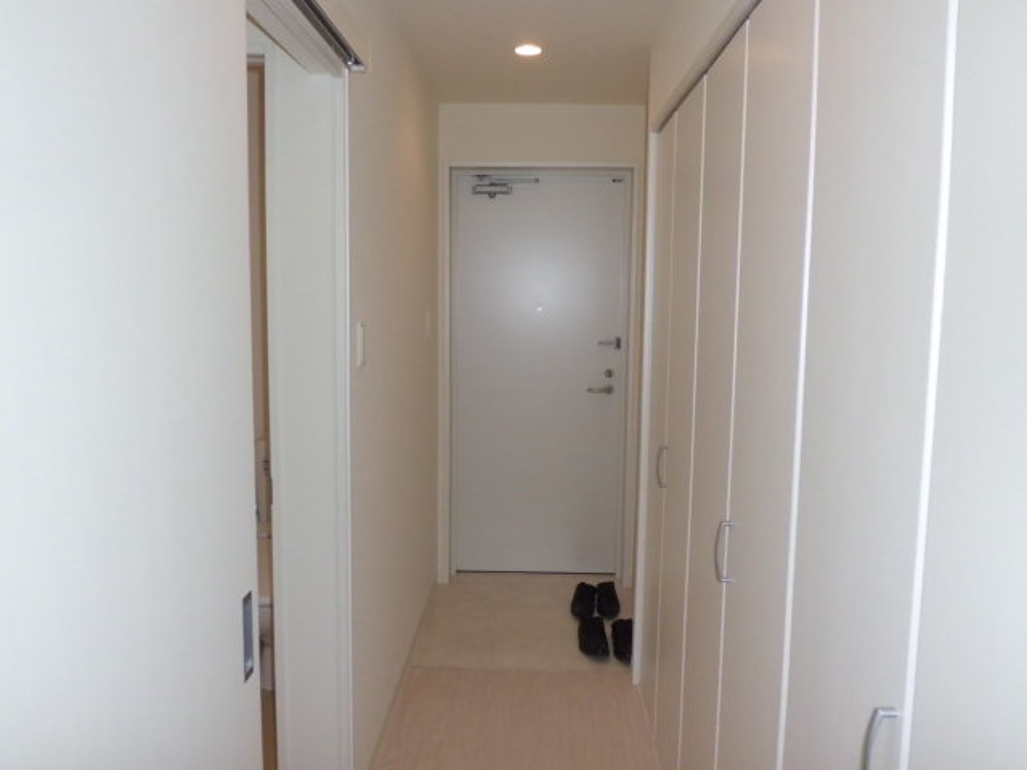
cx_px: 514
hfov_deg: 67.3
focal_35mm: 26
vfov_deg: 53.1
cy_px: 385
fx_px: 771
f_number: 2.8
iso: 100
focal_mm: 4.7
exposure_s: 1/125
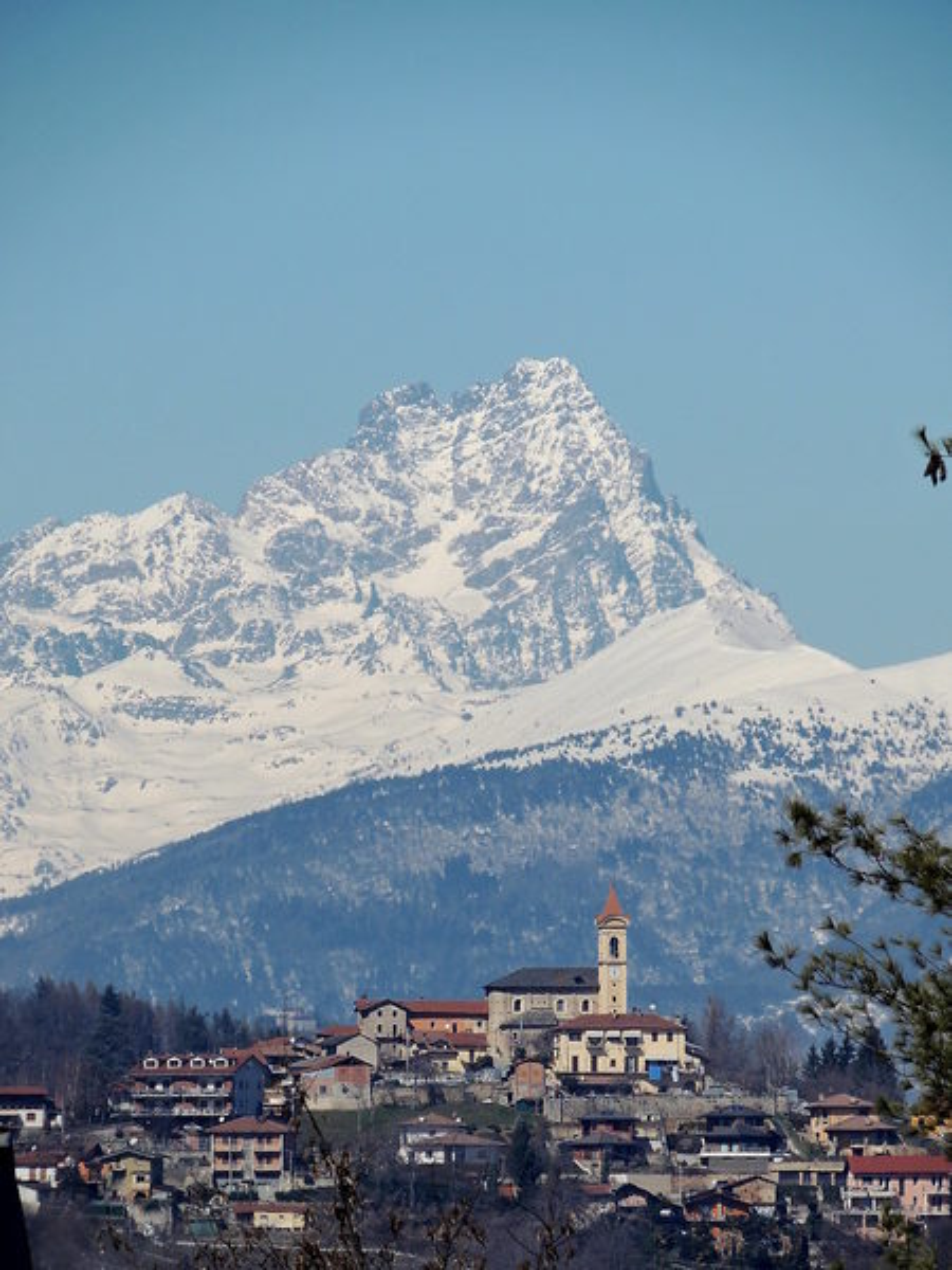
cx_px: 476
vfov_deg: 4.2
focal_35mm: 470
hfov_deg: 3.2
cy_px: 635
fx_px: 17234
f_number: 5.4
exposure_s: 1/1250
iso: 100
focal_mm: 83.8
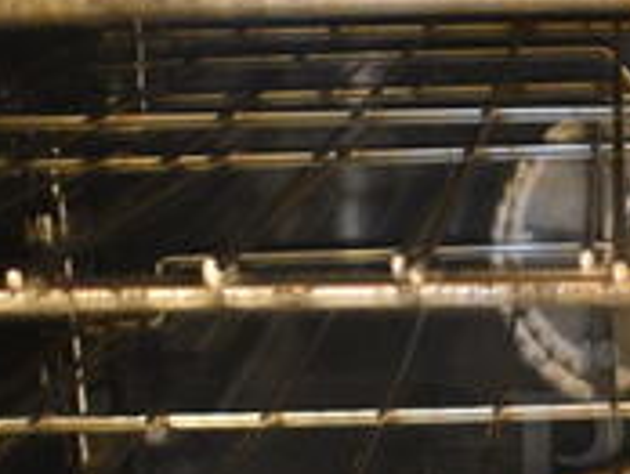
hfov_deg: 20.6
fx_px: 1658
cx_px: 681
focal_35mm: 91
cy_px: 452
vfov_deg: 16.0
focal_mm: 18
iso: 3200
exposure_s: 1/4
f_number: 3.5
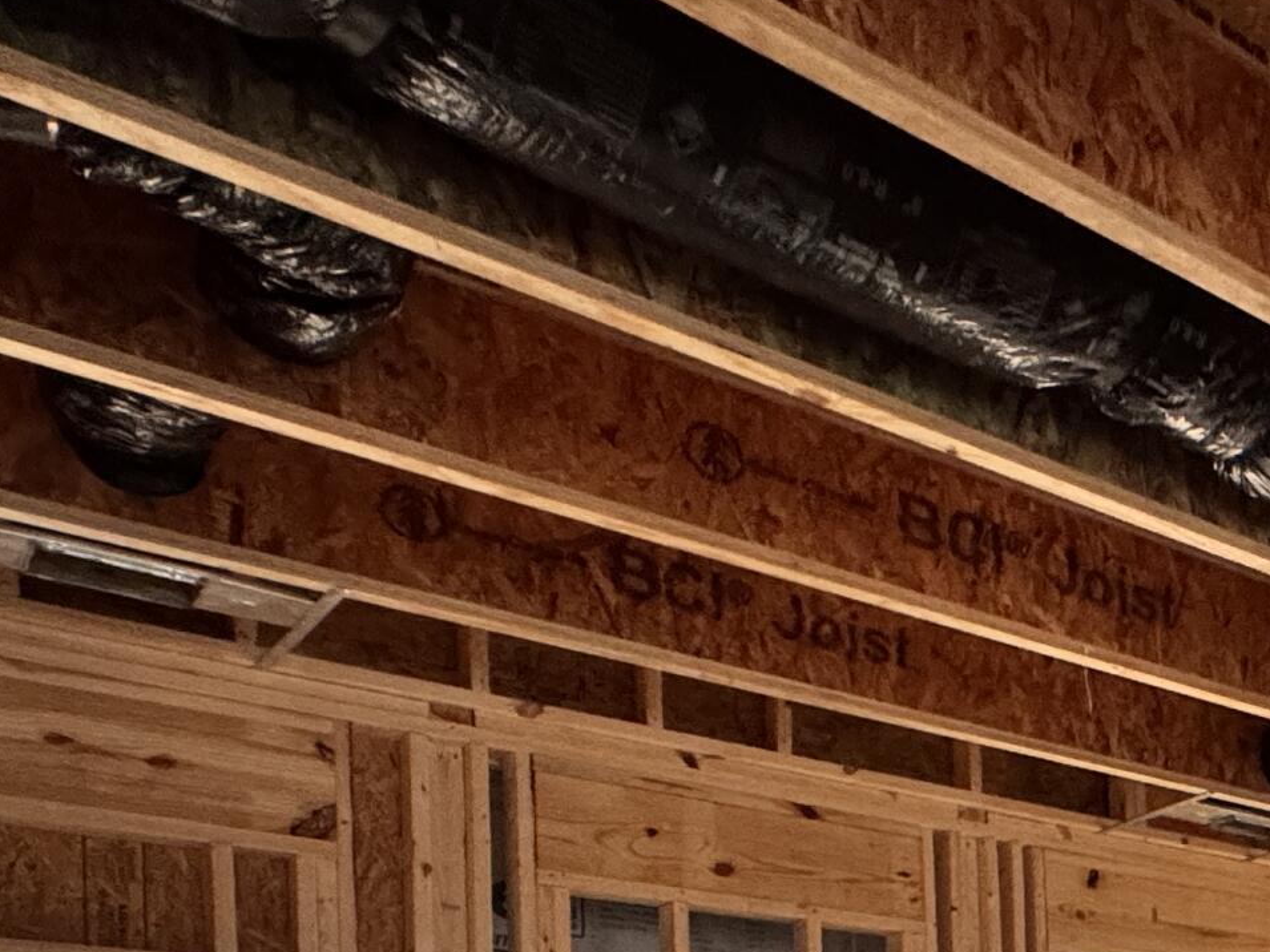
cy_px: 1223
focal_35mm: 44
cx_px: 1289
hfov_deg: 37.9
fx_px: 1614
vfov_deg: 27.6
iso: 640
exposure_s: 1/60
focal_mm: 2.22
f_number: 2.2
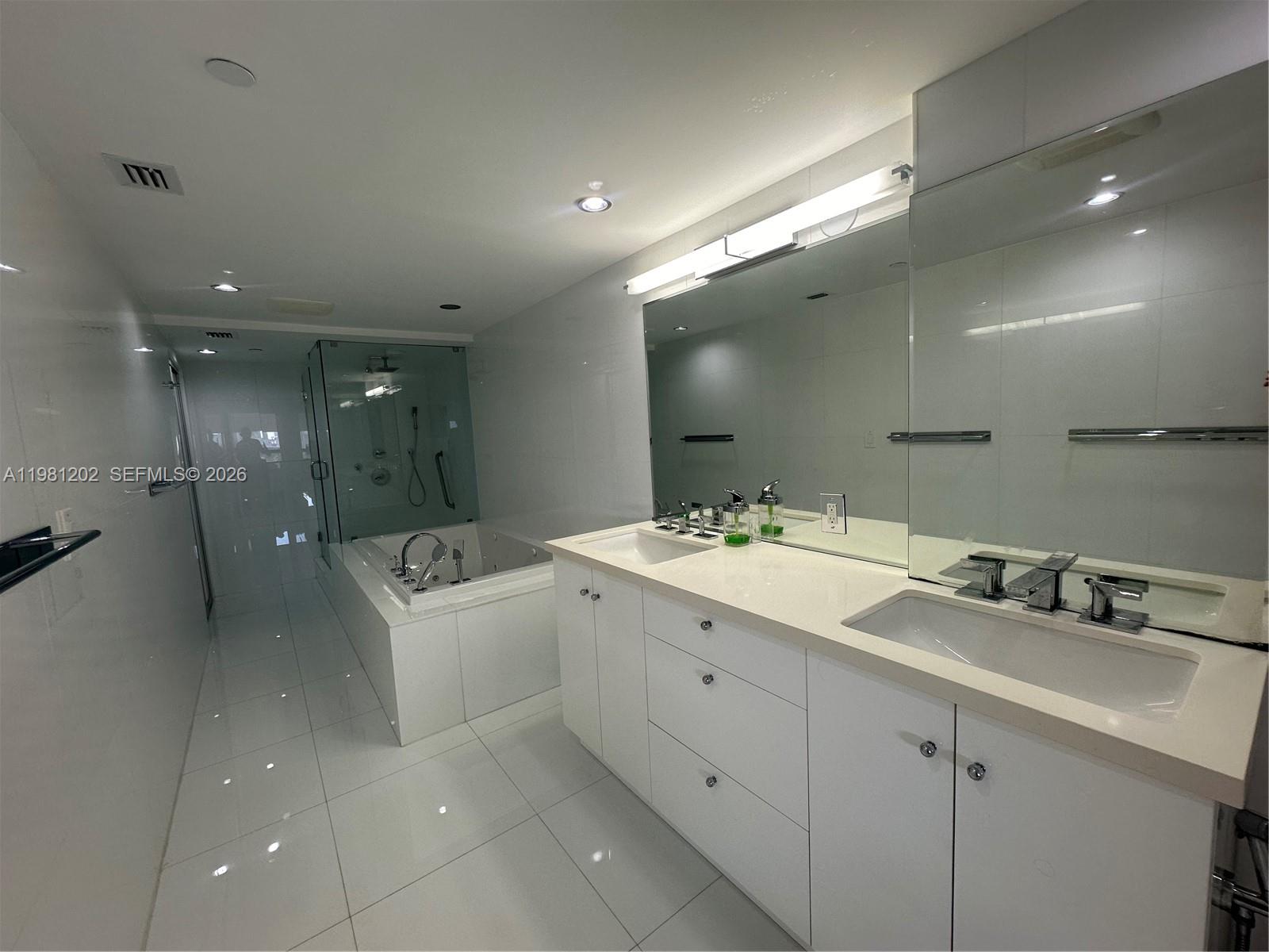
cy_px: 476
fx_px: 513
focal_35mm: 14
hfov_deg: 102.1
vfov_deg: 85.7
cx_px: 634
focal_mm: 2.22
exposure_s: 1/120
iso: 80
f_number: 2.2
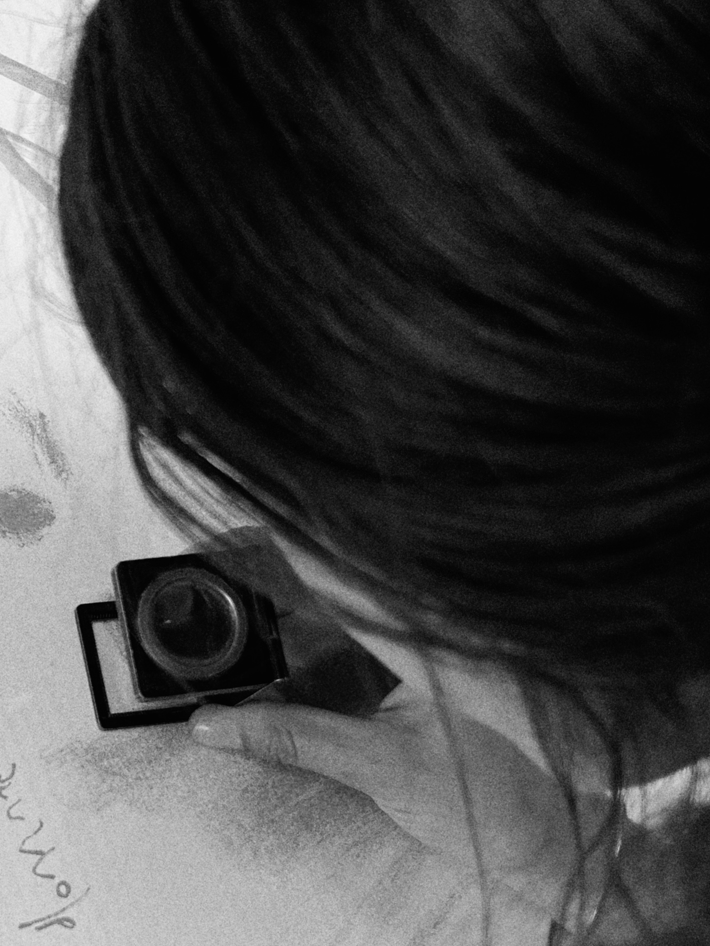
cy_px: 664
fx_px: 1504
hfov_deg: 25.4
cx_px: 17
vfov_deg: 34.5
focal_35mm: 55
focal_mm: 5.7
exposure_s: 1/359
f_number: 1.5
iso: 50
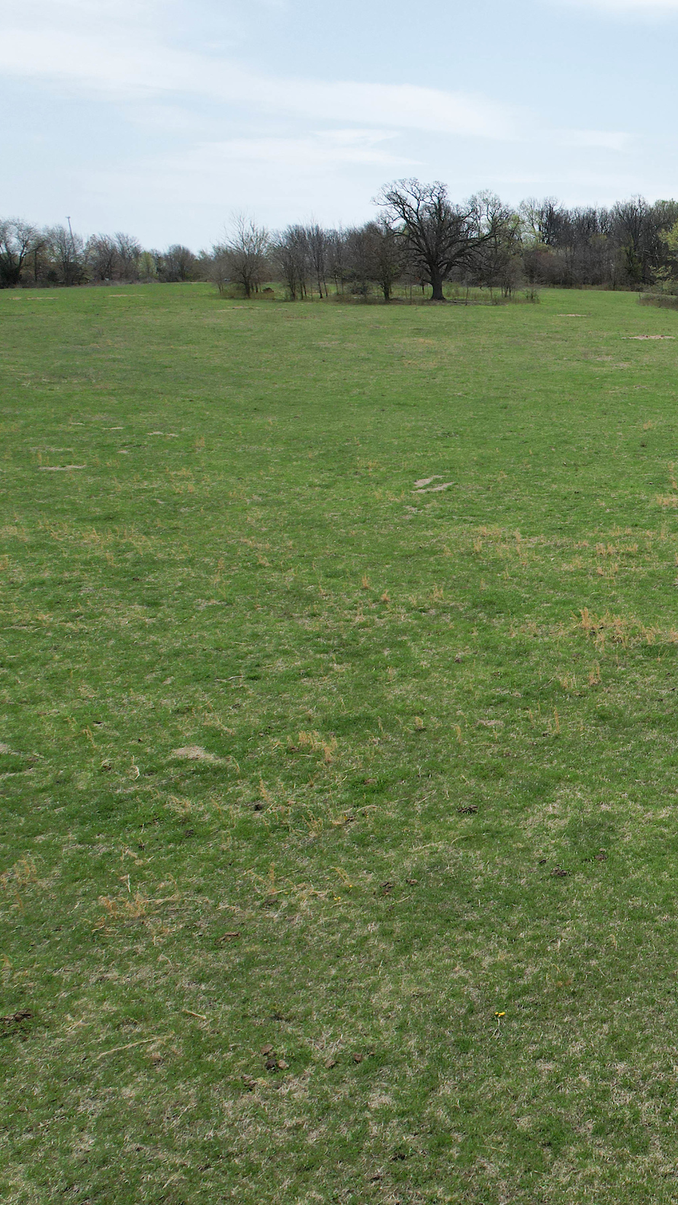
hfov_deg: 27.5
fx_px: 1118
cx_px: 906
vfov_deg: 56.6
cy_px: 599
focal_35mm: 35
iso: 100
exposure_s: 1/2500
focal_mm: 8.38
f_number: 2.8
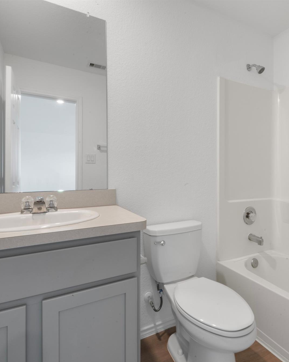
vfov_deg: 80.4
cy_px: 183
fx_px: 214
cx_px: 172
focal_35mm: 20
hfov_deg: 67.5
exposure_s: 3.2
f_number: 8
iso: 250
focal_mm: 14
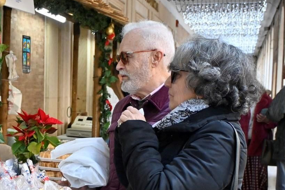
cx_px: 20
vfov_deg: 16.5
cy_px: 179
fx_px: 645
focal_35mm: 81
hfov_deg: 24.1
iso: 2000
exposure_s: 1/250
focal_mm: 27.5
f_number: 4.5
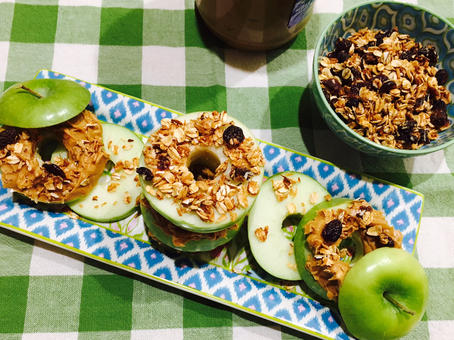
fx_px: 446
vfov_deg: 41.7
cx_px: 221
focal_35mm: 34
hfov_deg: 54.0
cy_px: 192
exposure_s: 1/30
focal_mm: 4.15
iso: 125
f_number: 2.2
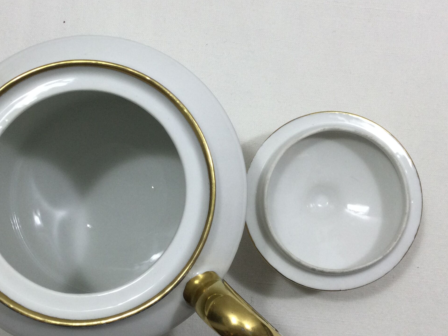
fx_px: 686
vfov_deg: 27.5
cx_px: 179
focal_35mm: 53
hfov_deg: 36.0
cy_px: 173
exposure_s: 1/100
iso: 40
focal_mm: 3.3
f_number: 2.4
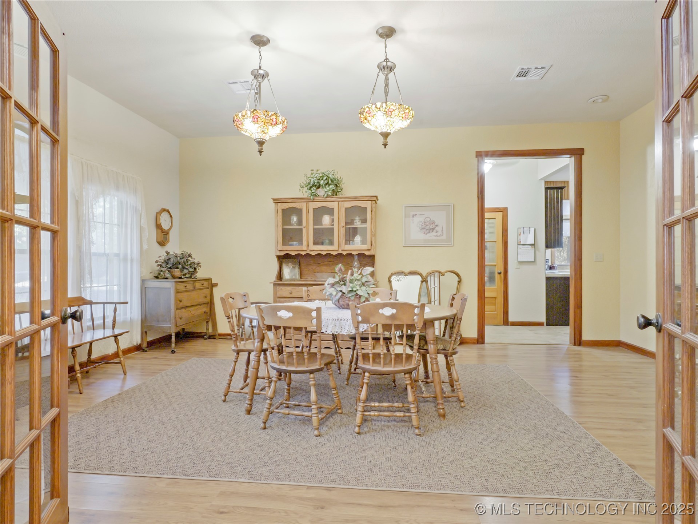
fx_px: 363
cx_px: 349
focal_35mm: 18
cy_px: 262
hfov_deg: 87.7
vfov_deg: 71.6
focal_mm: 9
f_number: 9
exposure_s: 1.6
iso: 500
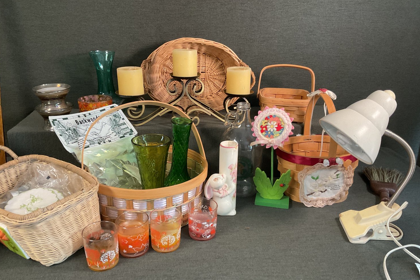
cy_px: 150
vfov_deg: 42.3
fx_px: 362
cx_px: 208
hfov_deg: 60.3
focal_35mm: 31
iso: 250
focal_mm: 3
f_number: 1.8
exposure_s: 1/60
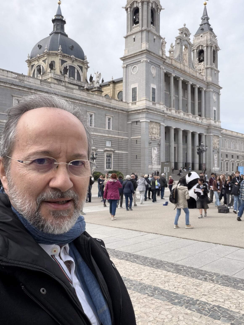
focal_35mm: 31
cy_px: 161
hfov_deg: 45.4
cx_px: 123
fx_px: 291
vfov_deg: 58.3
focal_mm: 2.71
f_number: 1.9
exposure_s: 1/767
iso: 40
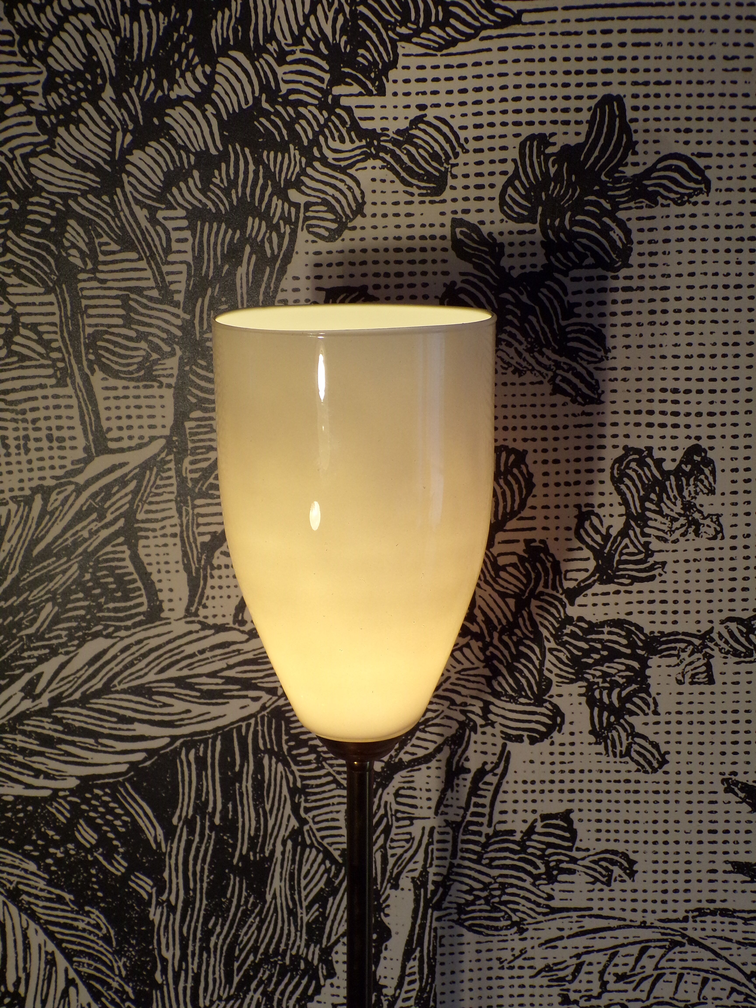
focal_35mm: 49
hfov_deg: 29.7
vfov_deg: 38.9
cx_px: 378
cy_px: 504
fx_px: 1427
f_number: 3.5
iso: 207
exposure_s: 1/70
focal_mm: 8.7
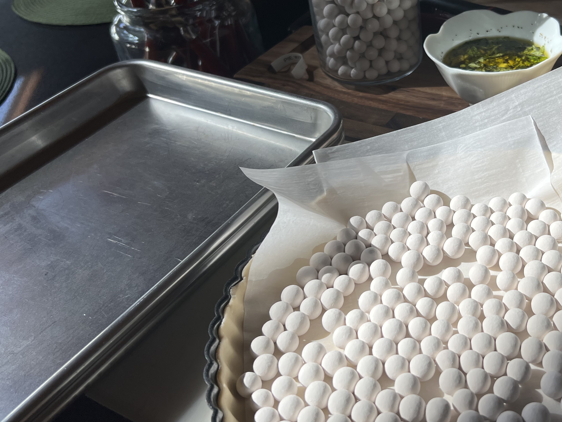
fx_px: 666
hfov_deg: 44.7
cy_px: 177
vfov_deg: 35.1
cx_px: 402
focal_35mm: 41
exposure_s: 1/353
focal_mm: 5.7
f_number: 1.5
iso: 50
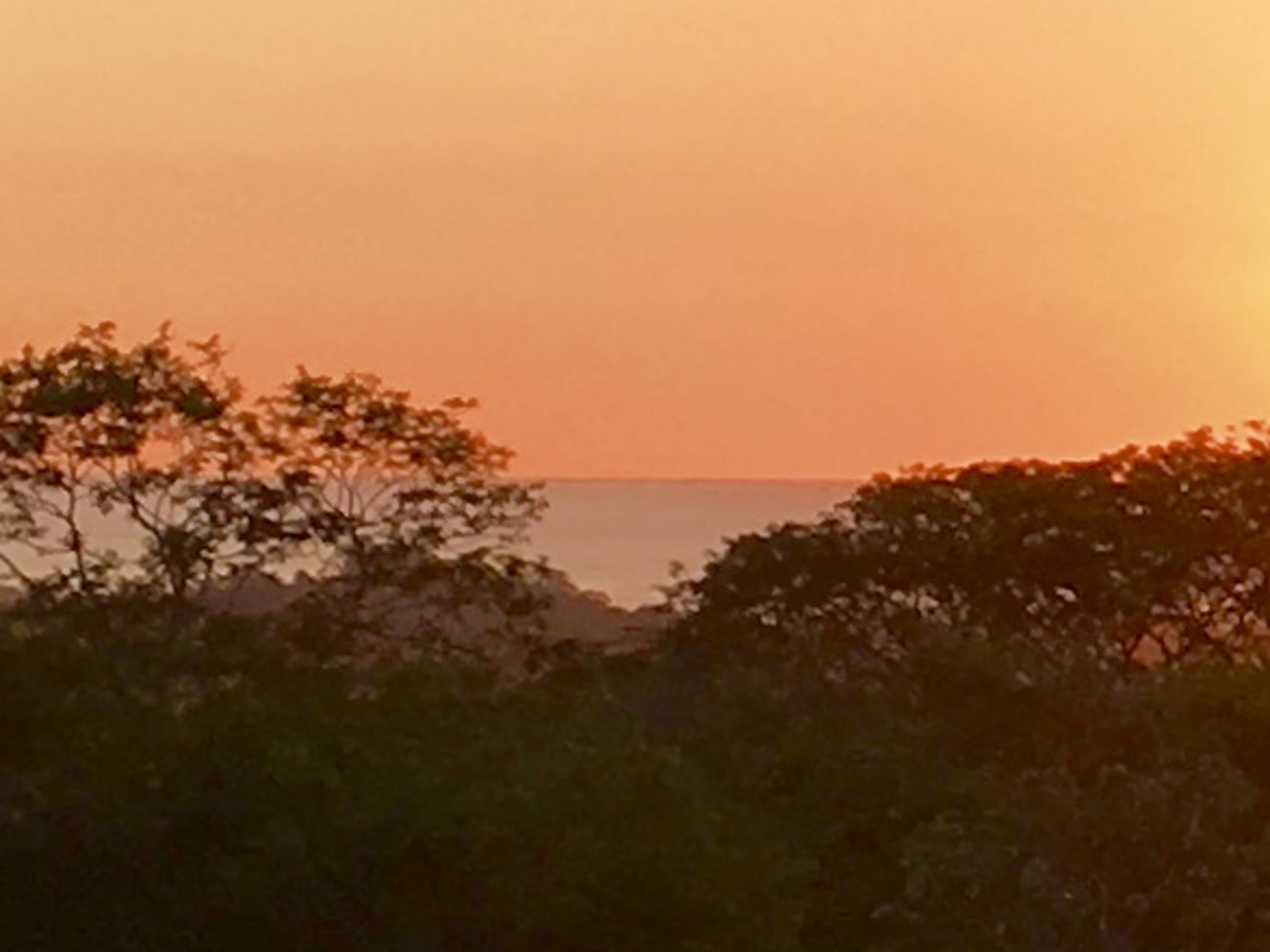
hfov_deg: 9.4
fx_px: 7151
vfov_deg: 7.6
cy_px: 399
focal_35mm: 195
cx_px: 2699
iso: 25
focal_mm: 4.15
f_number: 2.2
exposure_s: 1/478
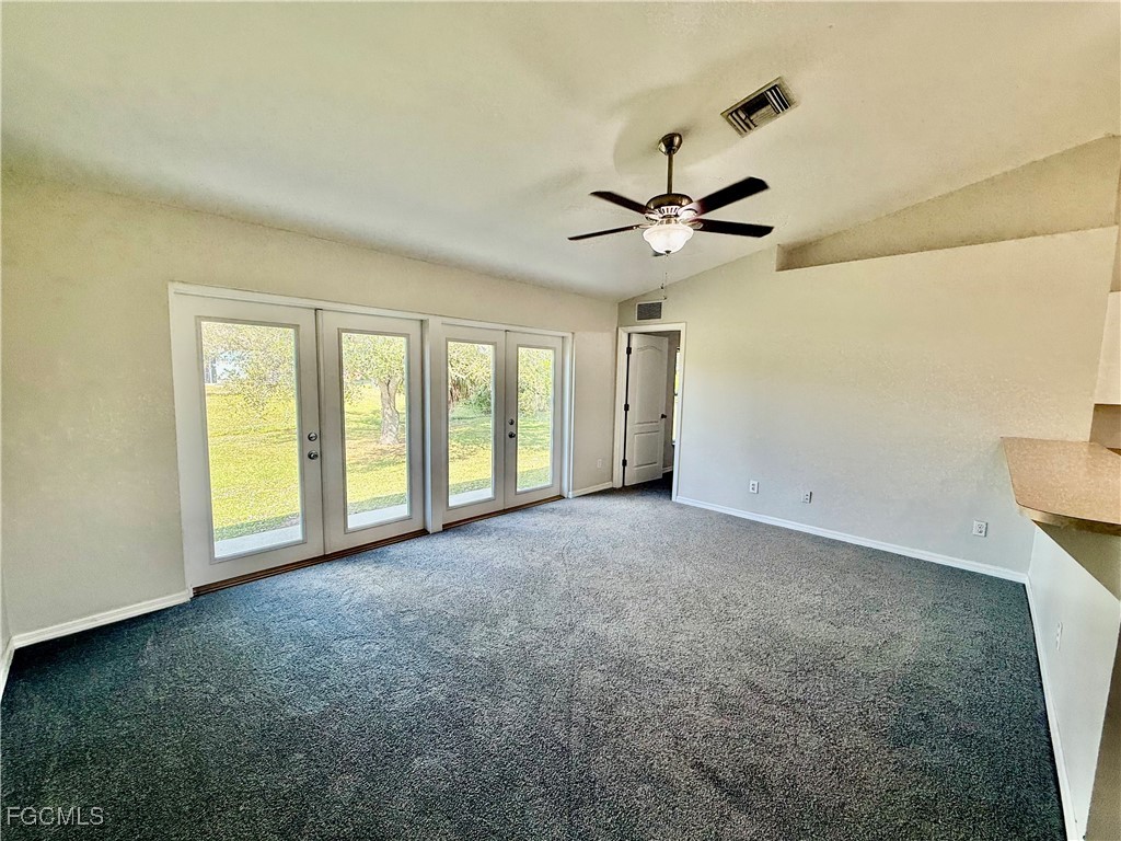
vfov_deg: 85.7
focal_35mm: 14
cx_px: 560
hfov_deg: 102.1
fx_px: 453
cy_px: 420
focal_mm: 2.22
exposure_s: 1/165
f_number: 2.2
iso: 64
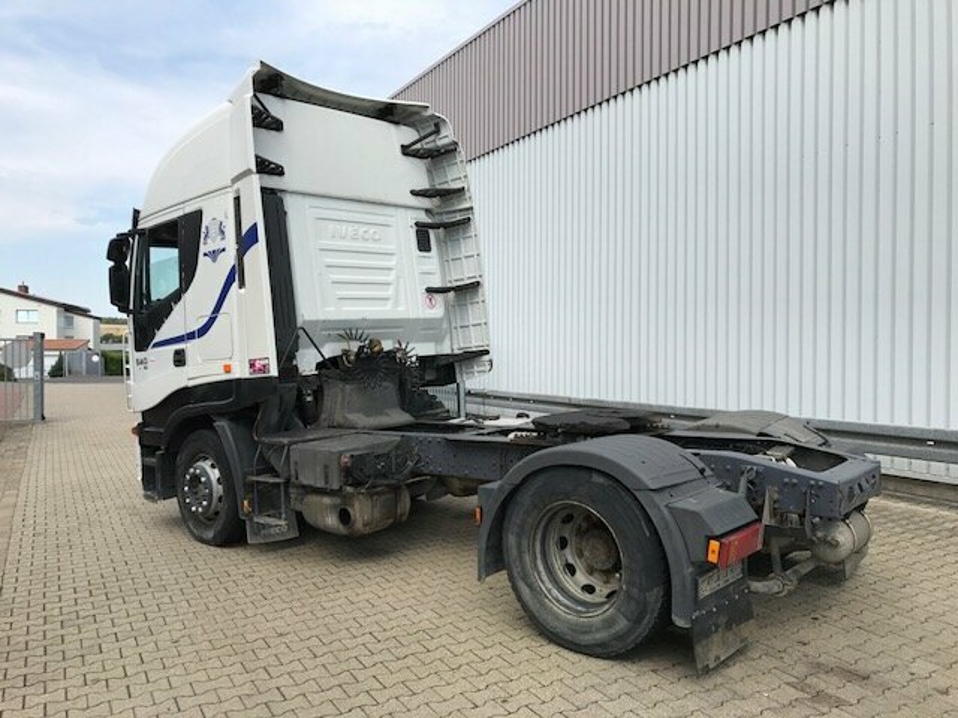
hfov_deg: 63.4
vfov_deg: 49.7
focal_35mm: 28
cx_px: 479
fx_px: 775
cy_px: 359
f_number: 1.8
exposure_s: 1/2128
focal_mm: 3.99
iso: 20
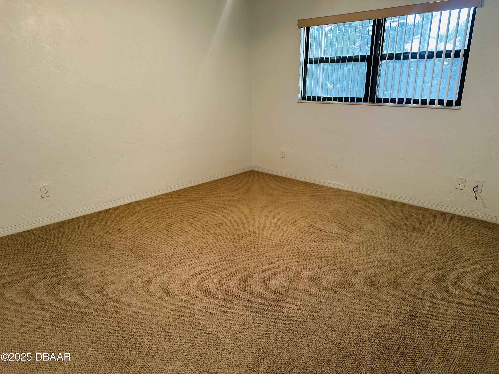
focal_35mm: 24
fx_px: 346
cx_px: 250
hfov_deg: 71.6
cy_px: 187
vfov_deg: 56.8
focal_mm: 6.86
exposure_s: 1/60
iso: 320
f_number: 1.78
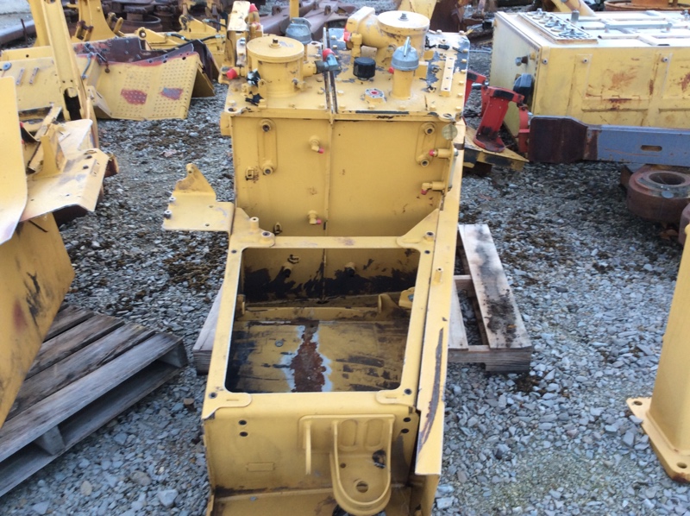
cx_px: 345
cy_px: 258
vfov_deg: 44.1
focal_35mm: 32
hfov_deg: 56.9
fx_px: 637
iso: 40
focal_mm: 3.3
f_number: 2.4
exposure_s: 1/24
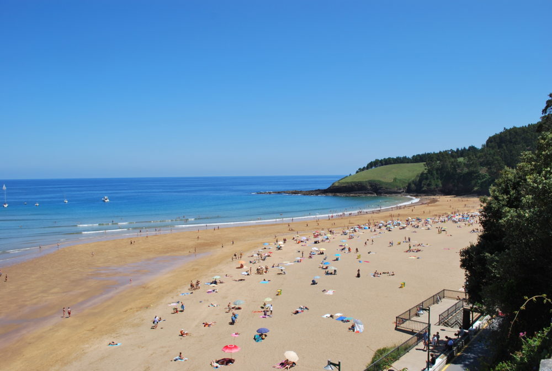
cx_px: 276
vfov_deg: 48.1
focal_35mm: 27
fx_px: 415
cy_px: 186
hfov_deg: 67.3
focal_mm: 18
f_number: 9
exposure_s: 1/320
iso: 100
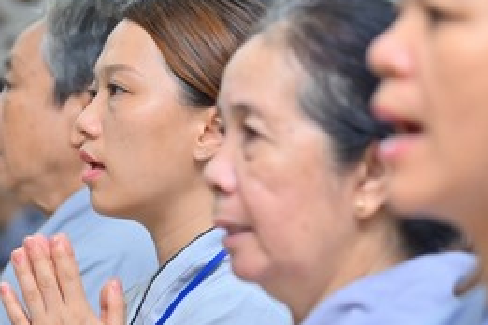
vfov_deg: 4.6
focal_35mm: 299
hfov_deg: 6.9
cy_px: 317
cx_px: 65
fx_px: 4053
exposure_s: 1/100
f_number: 4.5
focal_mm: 120
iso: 1250
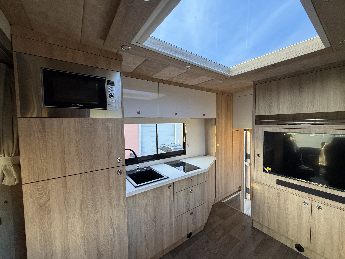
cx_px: 172
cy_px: 130
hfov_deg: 102.1
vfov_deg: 85.7
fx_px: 140
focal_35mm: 14
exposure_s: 1/72
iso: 320
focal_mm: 2.22
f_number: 2.2
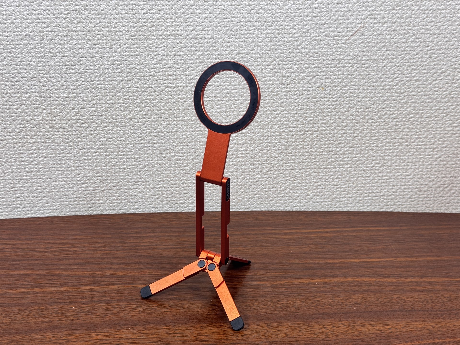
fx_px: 638
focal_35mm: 48
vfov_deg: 30.3
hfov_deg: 39.7
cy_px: 172
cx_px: 230
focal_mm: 6.76
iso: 64
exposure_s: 1/111
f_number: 1.78
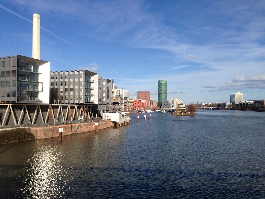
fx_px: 253
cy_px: 100
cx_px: 132
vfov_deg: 42.9
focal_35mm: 33
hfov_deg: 55.4
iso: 50
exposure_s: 1/2262
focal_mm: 4.12
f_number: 2.4
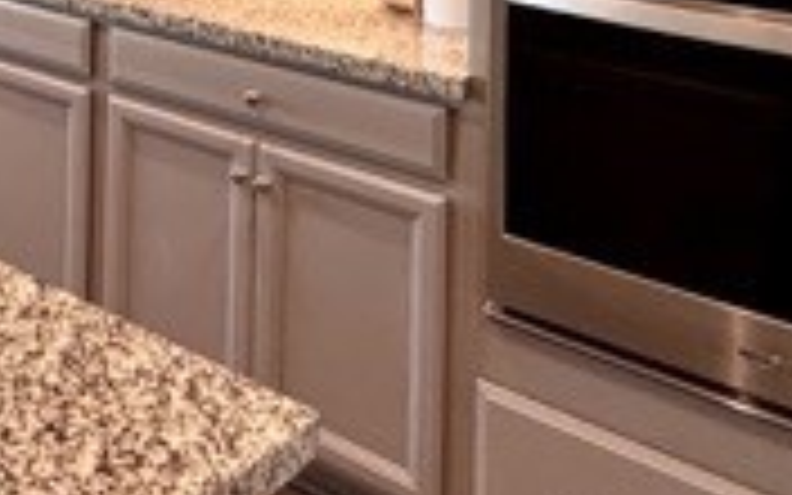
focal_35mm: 54
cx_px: -180
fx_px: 1166
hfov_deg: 31.0
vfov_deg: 20.3
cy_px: -266
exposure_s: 1/120
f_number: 2.2
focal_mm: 2.22
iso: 250
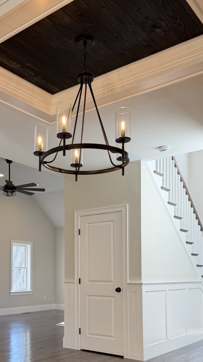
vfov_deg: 50.2
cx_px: 66
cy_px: 257
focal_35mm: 39
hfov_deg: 30.2
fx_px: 373
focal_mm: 6.76
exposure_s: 1/143
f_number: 1.78
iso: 80
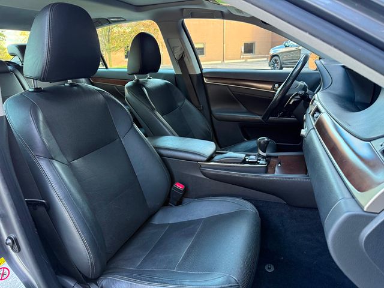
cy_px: 144
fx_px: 266
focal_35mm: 24
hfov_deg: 71.6
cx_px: 192
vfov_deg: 56.8
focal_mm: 6.76
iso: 250
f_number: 1.78
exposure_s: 1/60
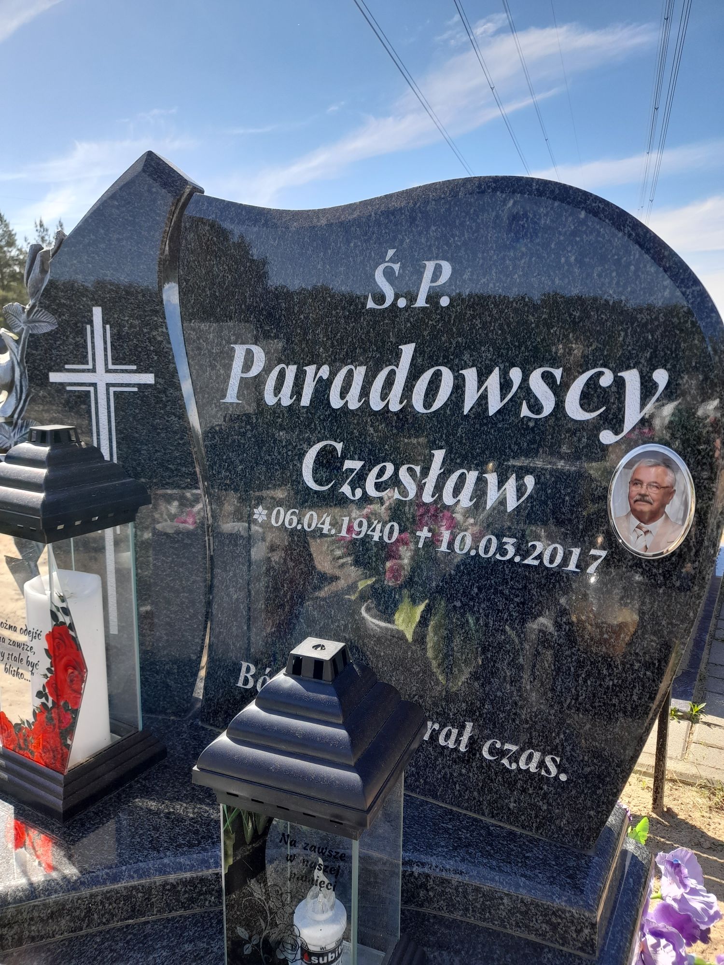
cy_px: 482
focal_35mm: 25
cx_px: 362
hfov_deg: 54.9
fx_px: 697
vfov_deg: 69.4
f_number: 2
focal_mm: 4.6
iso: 20
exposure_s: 1/248
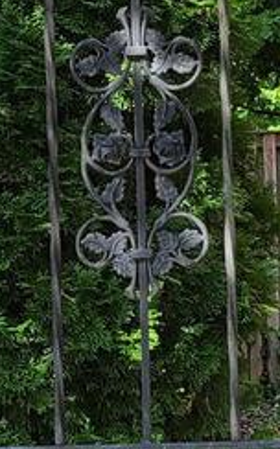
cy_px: 258
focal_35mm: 167
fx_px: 2044
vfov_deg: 12.5
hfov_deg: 7.8
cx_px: 164
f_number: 1.8
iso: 16
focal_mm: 7
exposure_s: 1/197
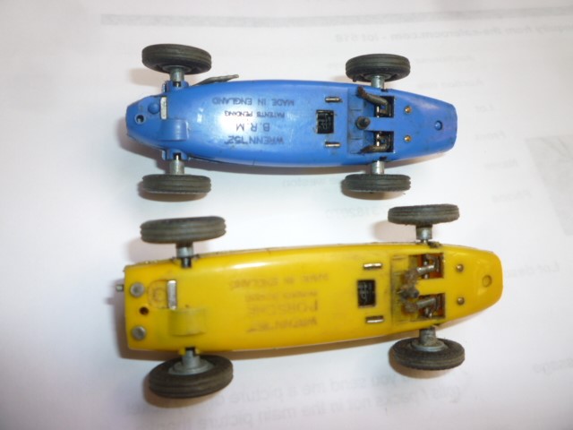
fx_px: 480
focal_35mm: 29
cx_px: 286
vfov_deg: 48.2
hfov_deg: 61.7
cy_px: 215
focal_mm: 5.2
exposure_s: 1/60
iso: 100
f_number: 3.3
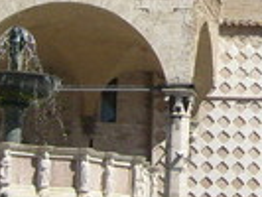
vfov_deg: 7.0
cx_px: 353
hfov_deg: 9.2
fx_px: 1591
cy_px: -26
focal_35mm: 210
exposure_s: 1/350
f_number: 7.1
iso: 80
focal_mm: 5.8
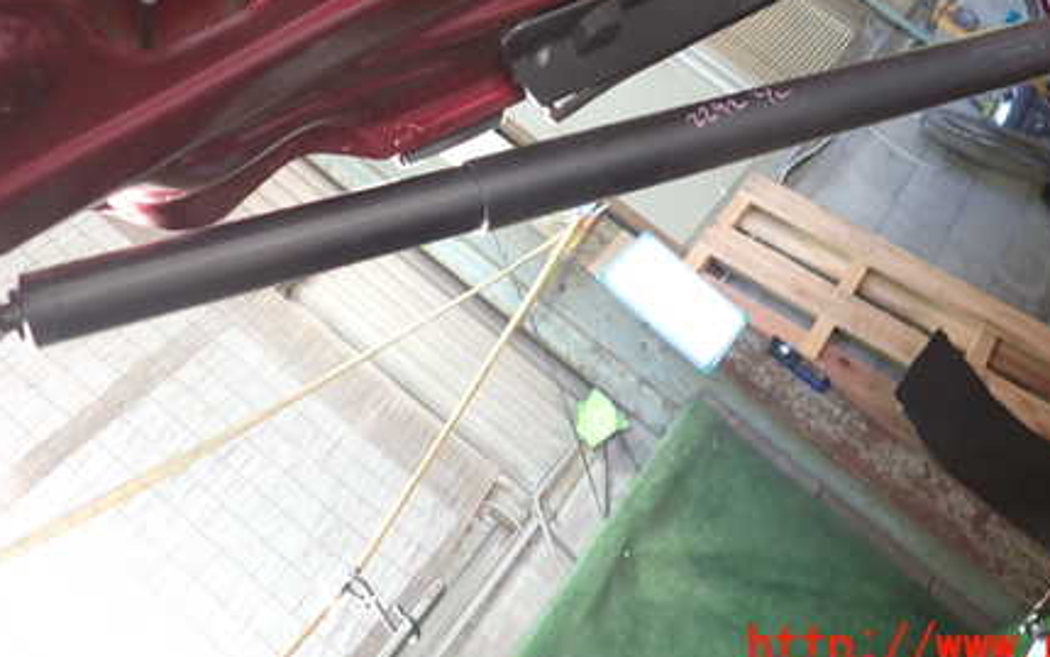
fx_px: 1059
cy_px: 129
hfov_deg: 52.7
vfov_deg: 33.4
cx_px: 567
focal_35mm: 37
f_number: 2
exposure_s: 1/50
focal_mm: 4.5
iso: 200
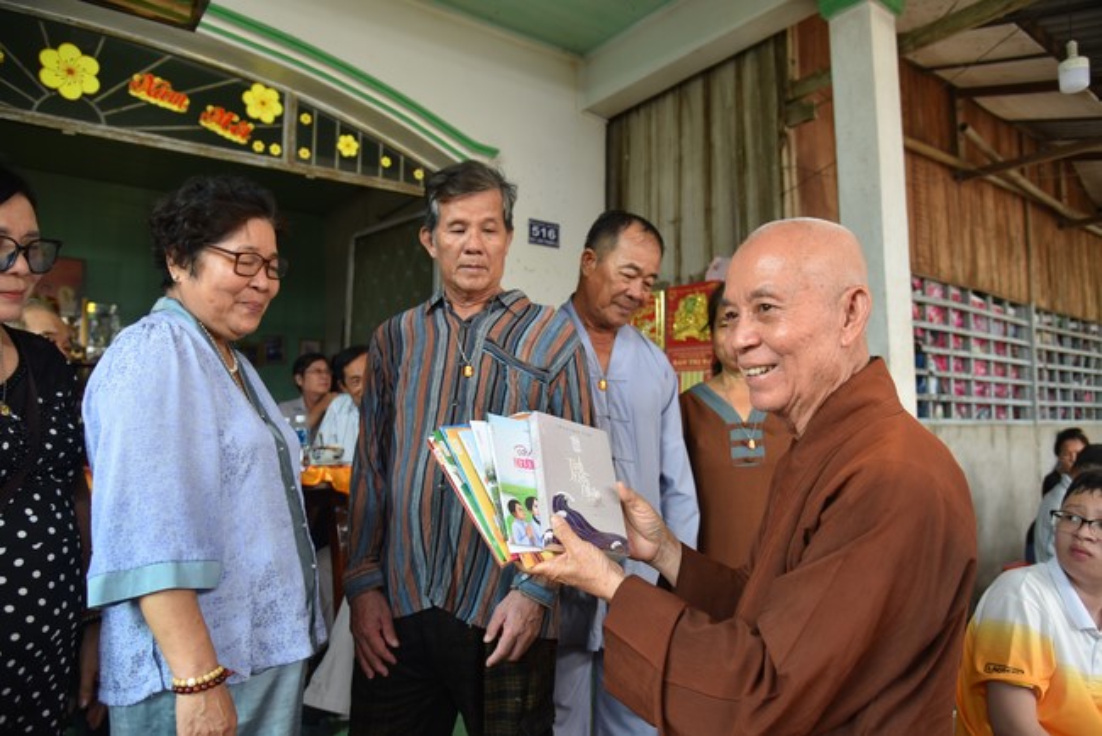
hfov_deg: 73.7
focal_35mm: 24
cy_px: 368
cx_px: 551
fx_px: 735
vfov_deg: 53.2
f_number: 4
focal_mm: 24
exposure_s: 1/60
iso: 500
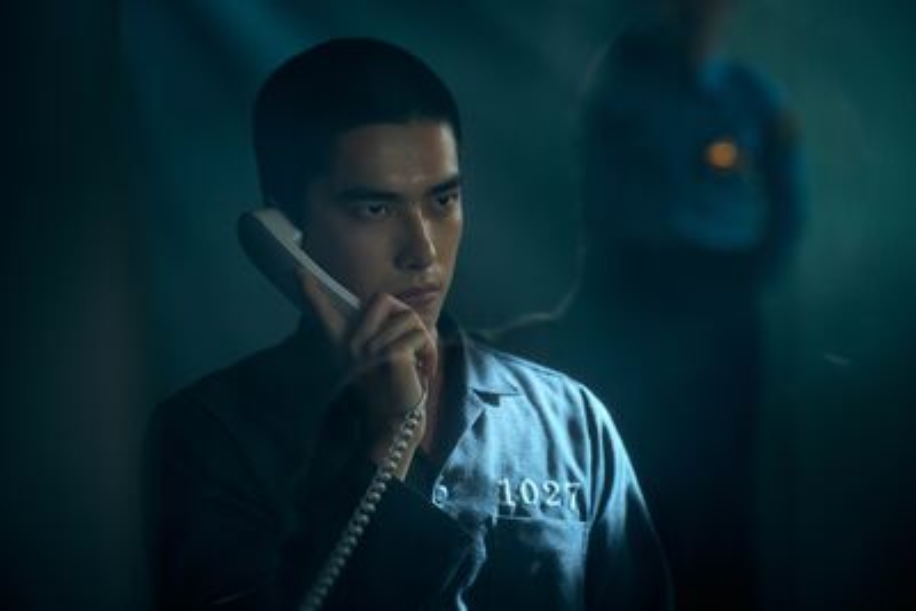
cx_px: 458
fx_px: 2545
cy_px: 306
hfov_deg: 20.4
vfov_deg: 13.7
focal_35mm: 100
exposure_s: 1/160
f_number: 2.8
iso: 2500
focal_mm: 100
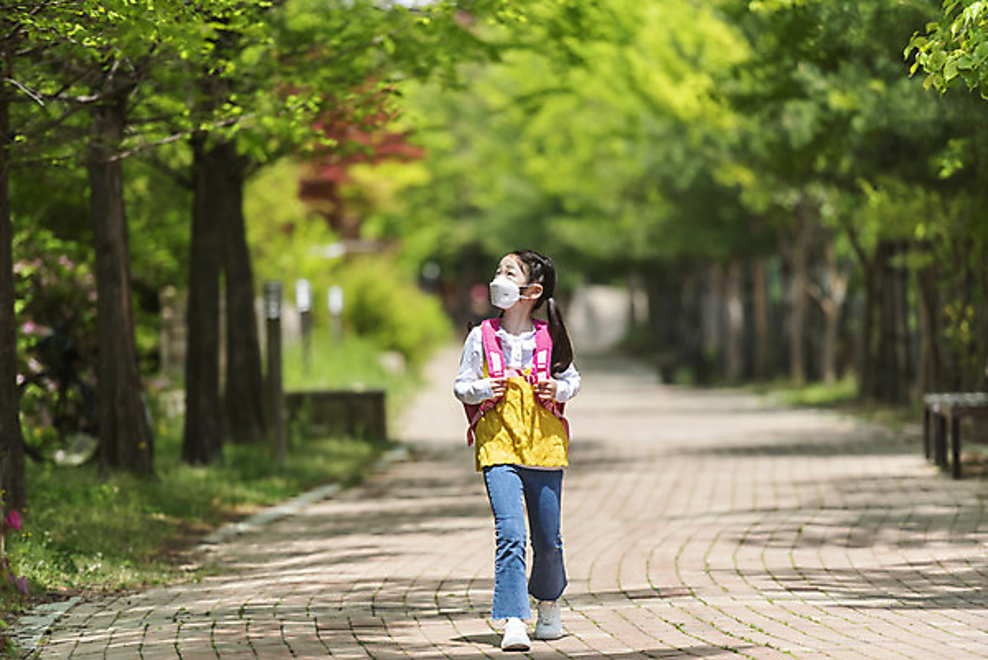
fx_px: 5491
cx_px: 494
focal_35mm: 200
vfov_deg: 6.9
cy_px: 330
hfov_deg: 10.3
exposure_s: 1/800
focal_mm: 200
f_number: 2.8
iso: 200
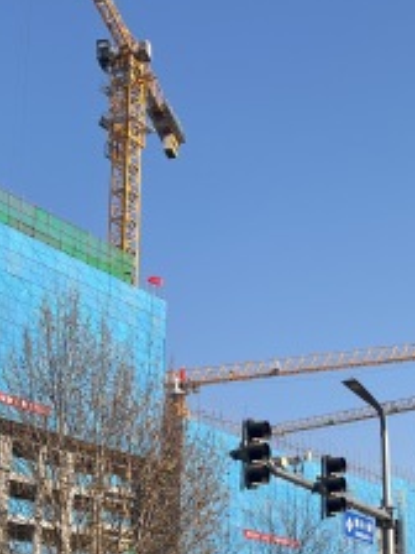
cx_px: 338
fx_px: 1087
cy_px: 335
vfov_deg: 28.5
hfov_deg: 21.3
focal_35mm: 68
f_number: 1.6
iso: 50
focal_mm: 5.1
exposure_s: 1/3876
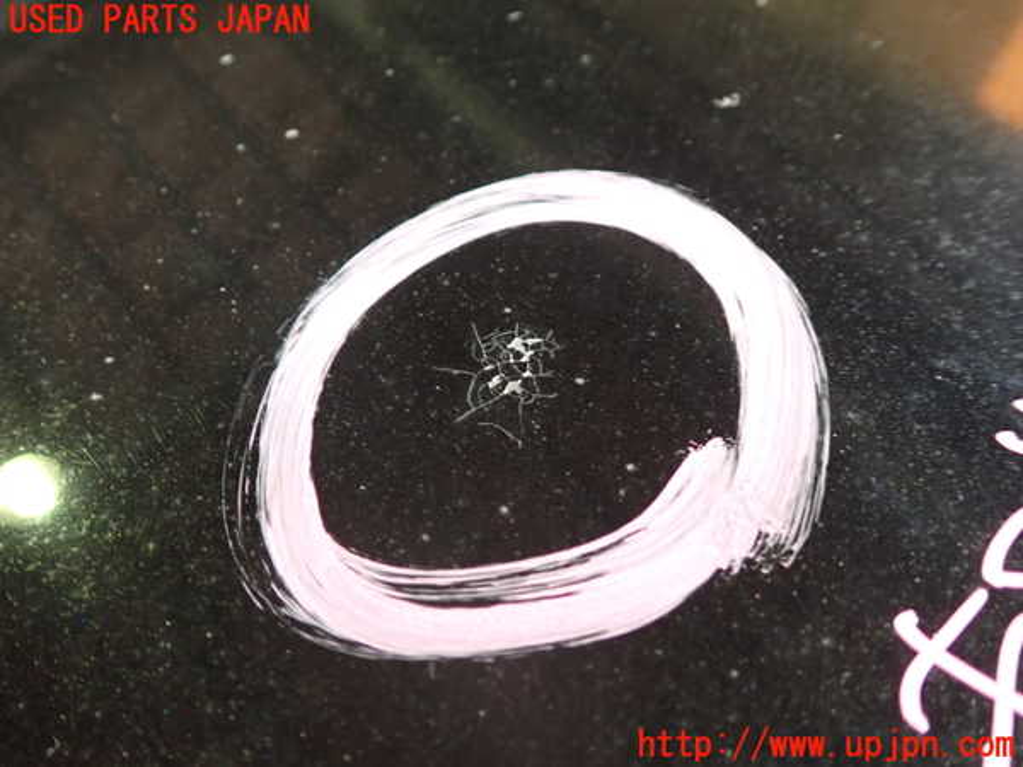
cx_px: 512
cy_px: 384
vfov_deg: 46.8
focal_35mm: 30
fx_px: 887
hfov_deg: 60.0
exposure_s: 1/30
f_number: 2.3
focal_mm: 5.4
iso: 500
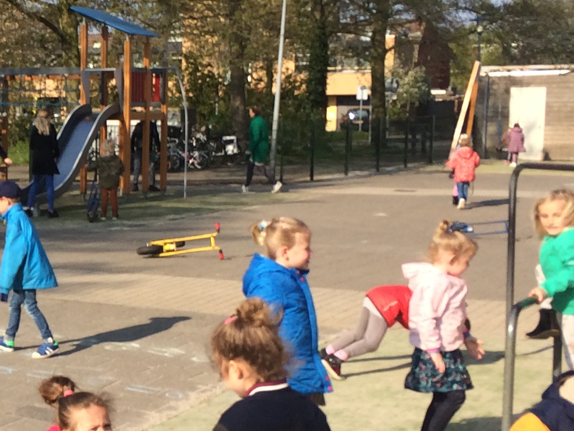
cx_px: -117
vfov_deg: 16.9
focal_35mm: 87
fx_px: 1443
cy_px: 279
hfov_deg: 21.0
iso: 32
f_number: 2.2
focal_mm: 4.15
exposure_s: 1/1580
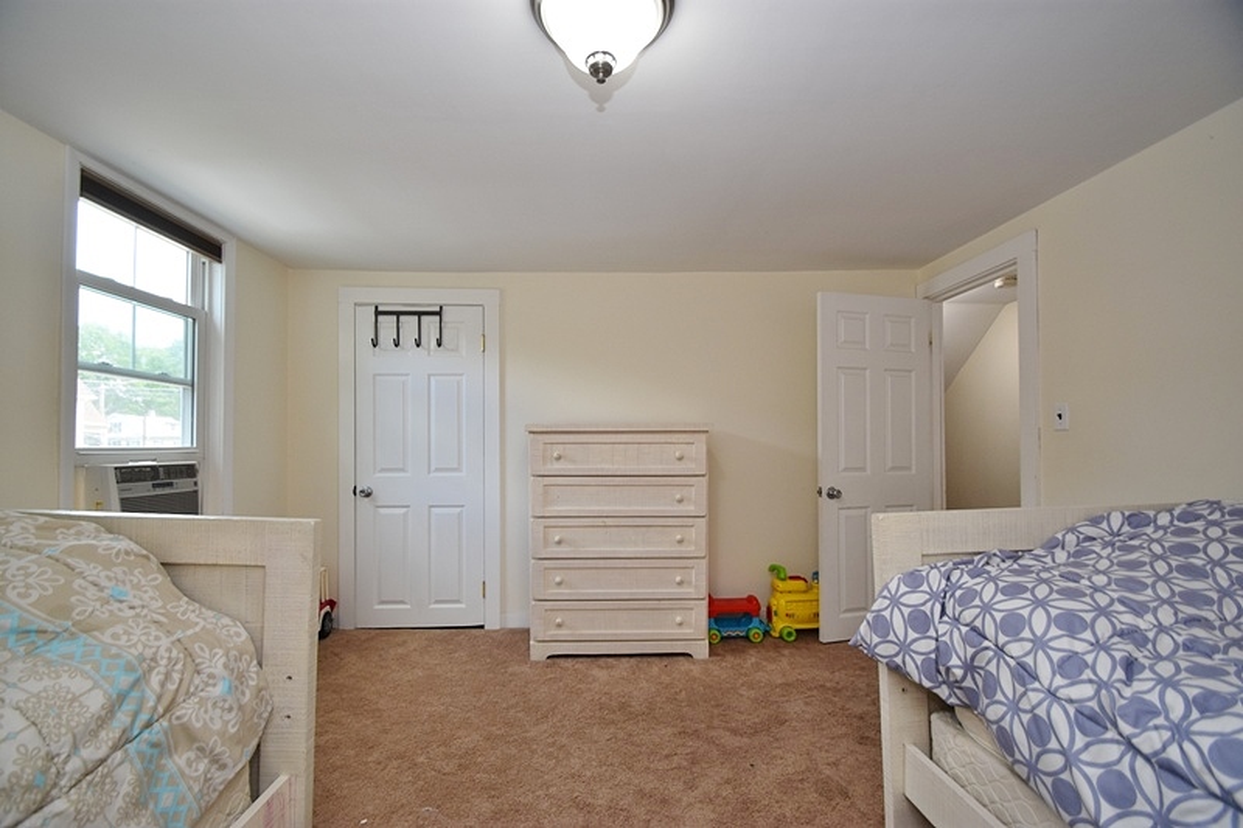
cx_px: 622
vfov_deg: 77.3
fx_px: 518
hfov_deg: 100.4
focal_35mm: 15
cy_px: 414
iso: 280
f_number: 4
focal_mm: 10
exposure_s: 1/60
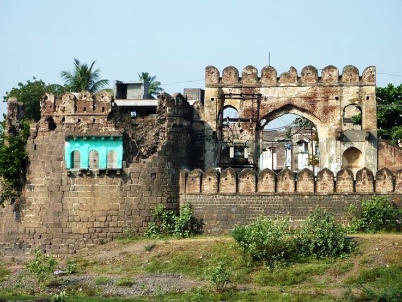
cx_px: 201
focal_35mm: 111
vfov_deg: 13.3
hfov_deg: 17.7
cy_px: 151
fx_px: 1289
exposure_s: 1/500
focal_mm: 18.2
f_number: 4.4
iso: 80
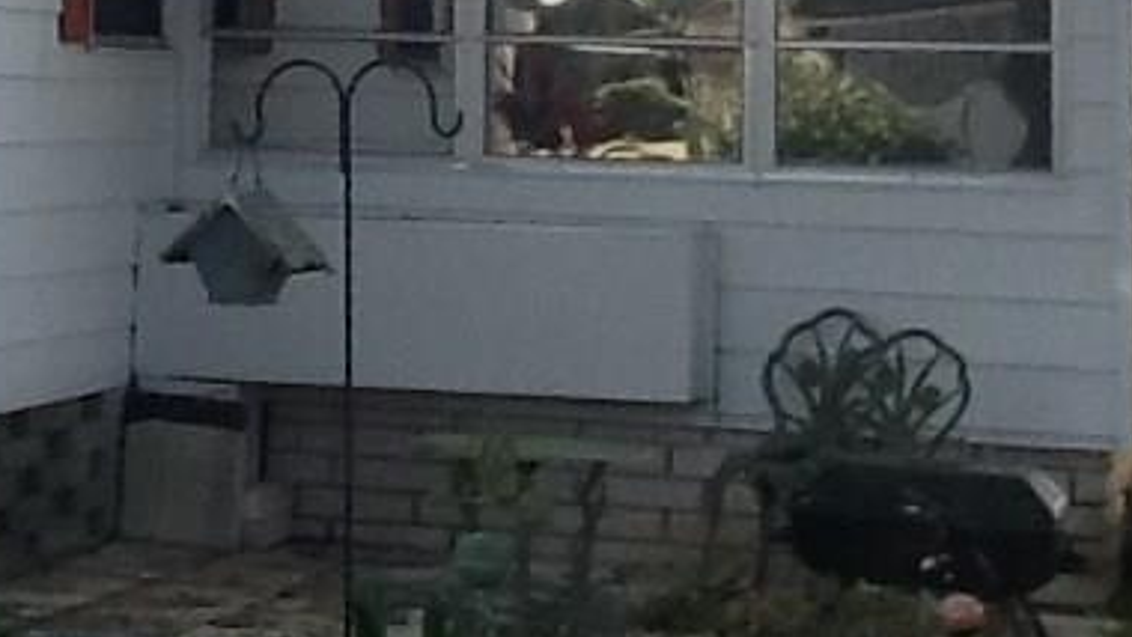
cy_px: -65
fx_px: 3633
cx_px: -42
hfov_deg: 17.2
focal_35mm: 121
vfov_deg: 9.9
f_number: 2.4
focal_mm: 2.03
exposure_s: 1/235
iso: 40
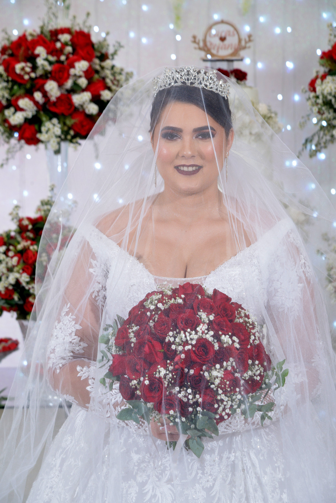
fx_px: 1539
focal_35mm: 110
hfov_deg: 12.5
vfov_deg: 18.6
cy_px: 252
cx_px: 168
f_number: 7.1
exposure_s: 1/80
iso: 1600
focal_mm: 110
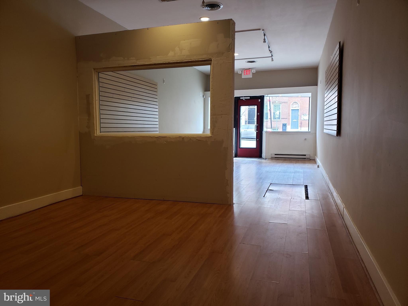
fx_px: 306
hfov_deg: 67.3
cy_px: 153
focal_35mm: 26
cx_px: 204
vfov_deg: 53.1
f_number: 2.4
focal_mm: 4.3
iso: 160
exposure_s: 1/46
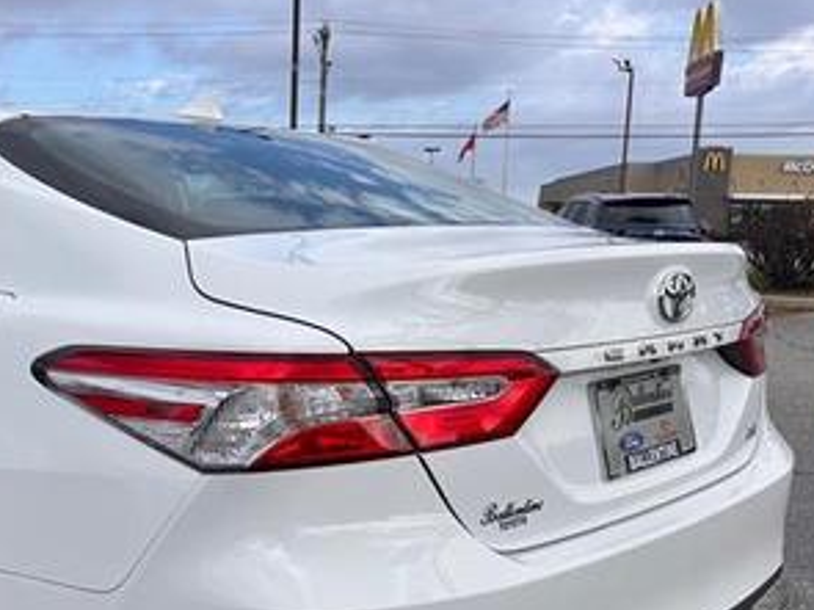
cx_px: 224
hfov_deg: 44.6
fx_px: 964
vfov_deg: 34.5
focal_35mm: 41
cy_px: 442
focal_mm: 6.86
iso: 80
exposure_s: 1/3472
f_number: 1.78
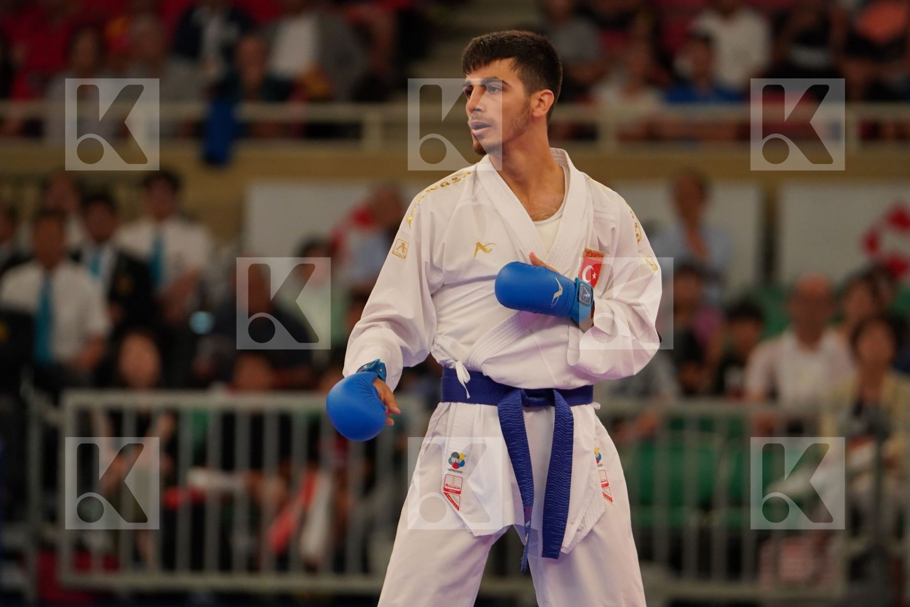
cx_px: 455
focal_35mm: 300
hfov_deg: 6.9
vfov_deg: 4.6
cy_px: 304
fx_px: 7583
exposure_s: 1/1000
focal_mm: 200
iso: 1600
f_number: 2.8
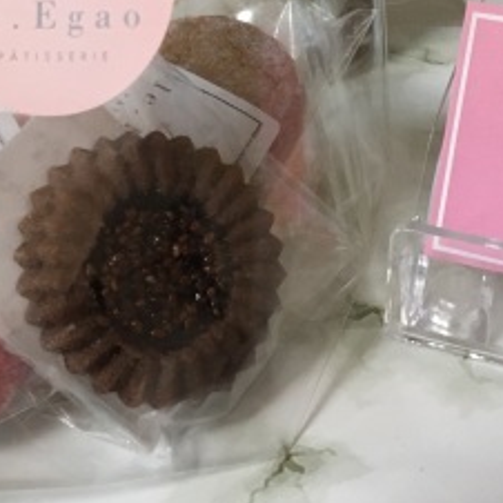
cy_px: 56
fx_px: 1118
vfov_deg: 24.7
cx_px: 347
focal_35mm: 68
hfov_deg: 25.2
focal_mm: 4.15
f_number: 2.2
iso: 160
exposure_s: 1/30
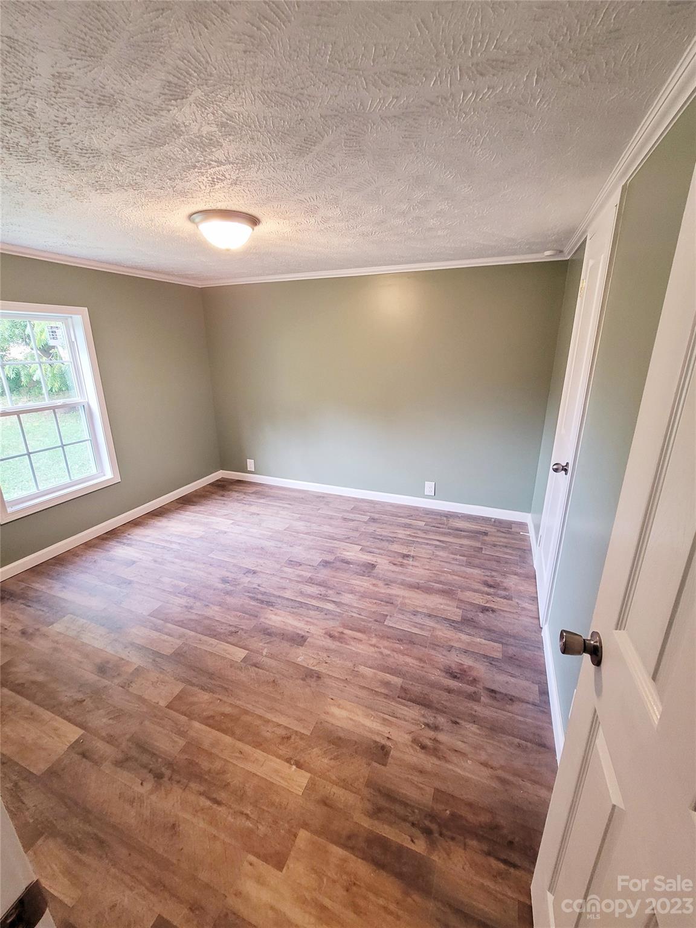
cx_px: 348
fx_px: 349
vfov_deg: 106.2
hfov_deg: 89.9
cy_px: 464
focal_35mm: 13
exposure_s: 1/60.2
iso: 400
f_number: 2.2
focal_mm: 2.2
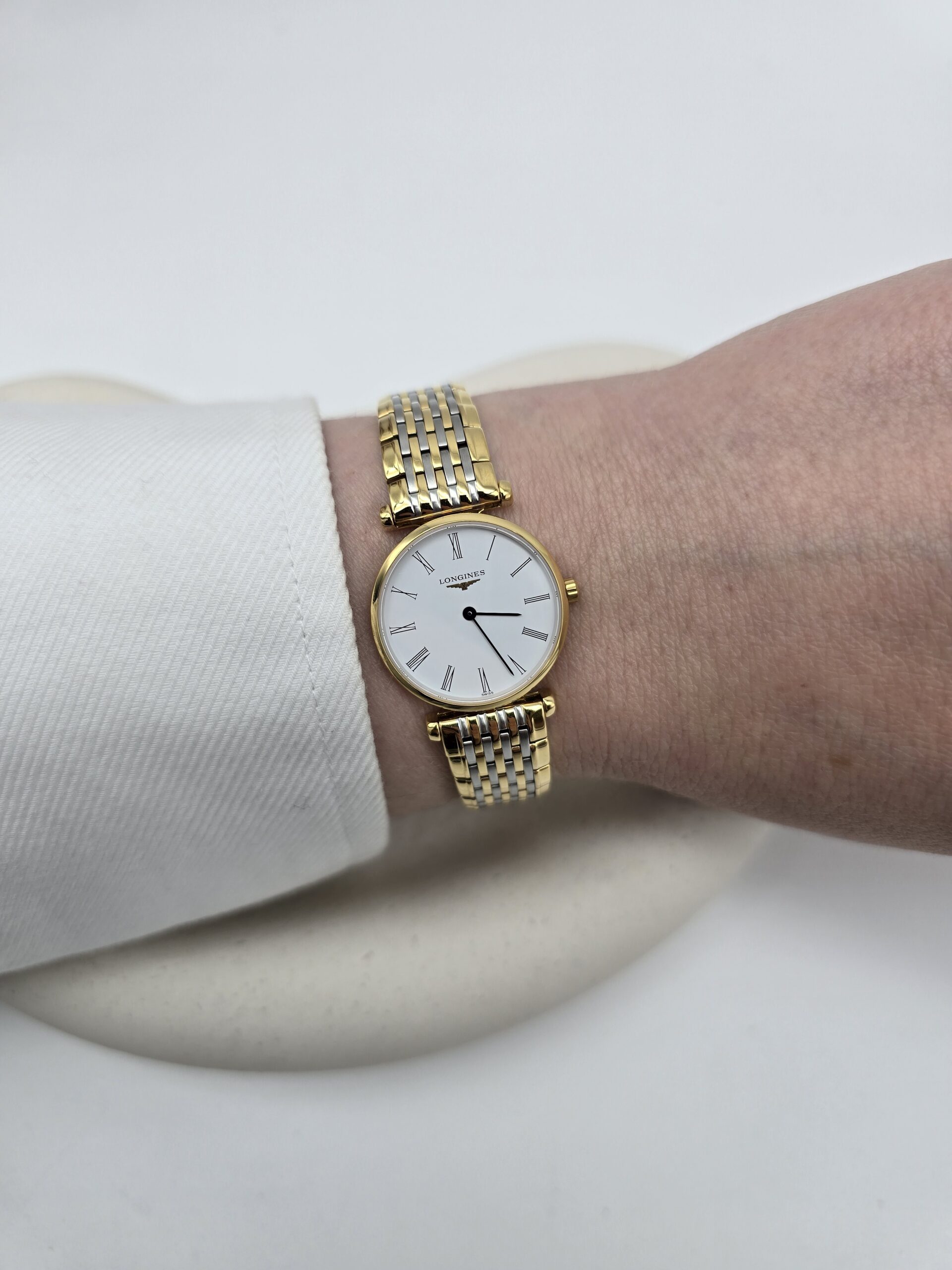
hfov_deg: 58.9
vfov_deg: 73.9
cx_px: 476
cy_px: 635
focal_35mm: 23
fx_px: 843
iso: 25
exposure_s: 1/180
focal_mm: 6.3
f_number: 1.7
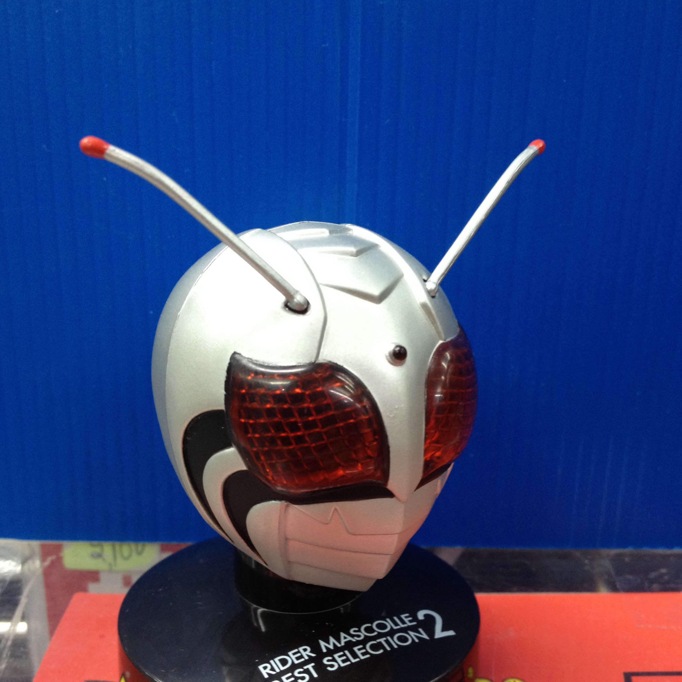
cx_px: 337
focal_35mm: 42
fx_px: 936
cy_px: 411
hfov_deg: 40.0
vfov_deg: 39.8
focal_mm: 4.28
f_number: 2.4
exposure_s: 1/20
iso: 125
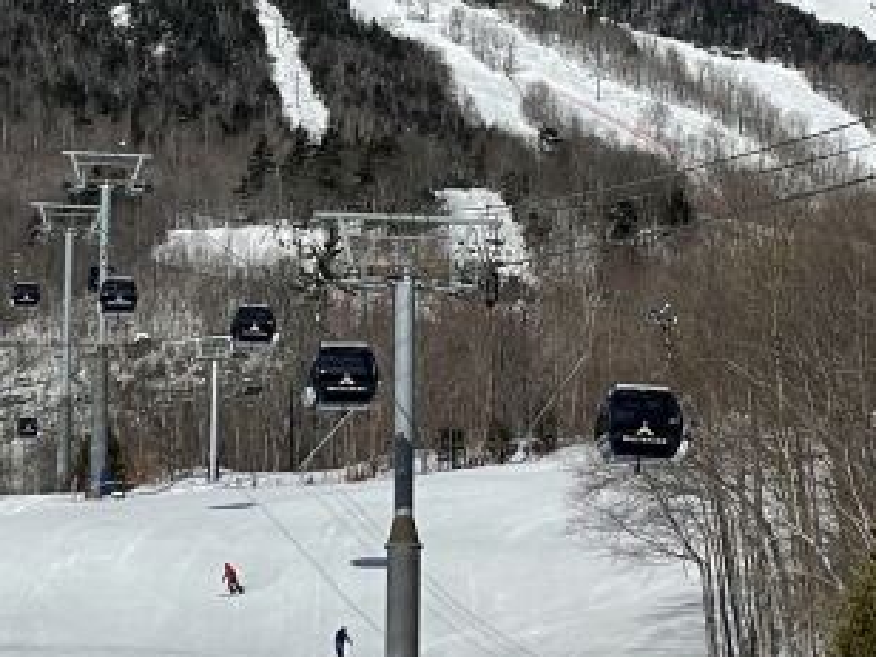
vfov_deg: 8.6
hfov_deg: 11.4
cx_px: 589
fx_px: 4378
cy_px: 290
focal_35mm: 173
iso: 25
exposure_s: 1/4785
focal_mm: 6
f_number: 2
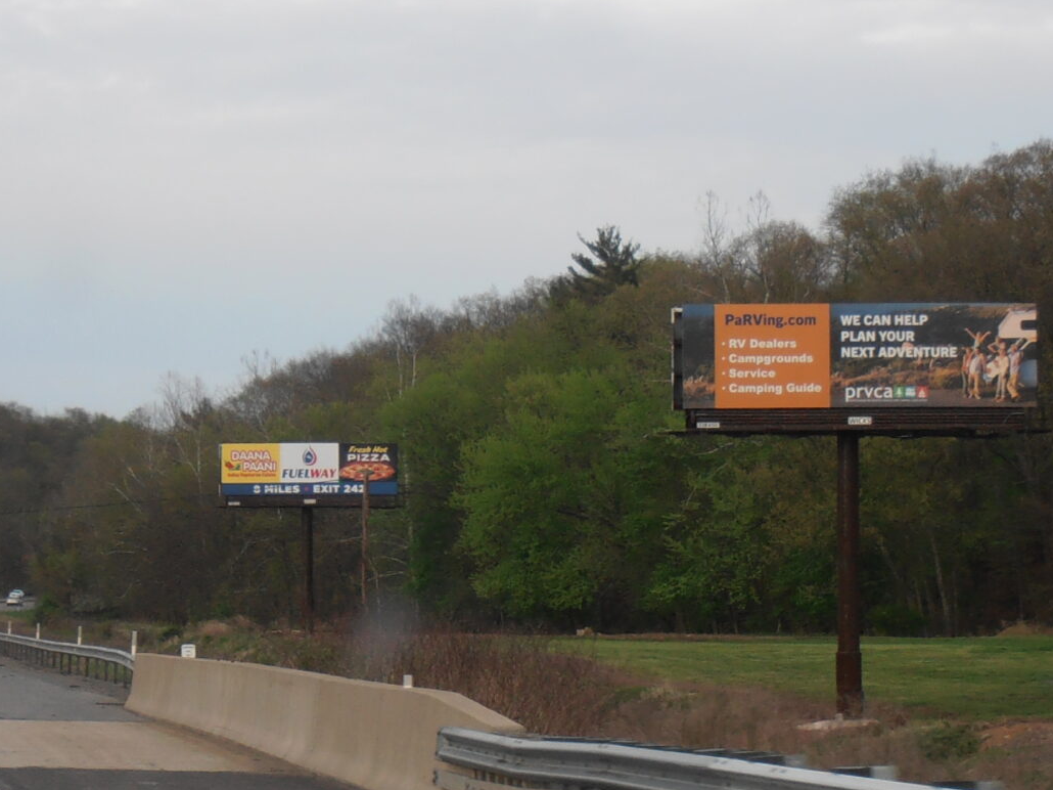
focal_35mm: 138
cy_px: 432
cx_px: 501
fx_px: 4197
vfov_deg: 10.7
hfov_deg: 14.3
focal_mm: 19.64
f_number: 5.5
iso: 250
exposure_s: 1/200
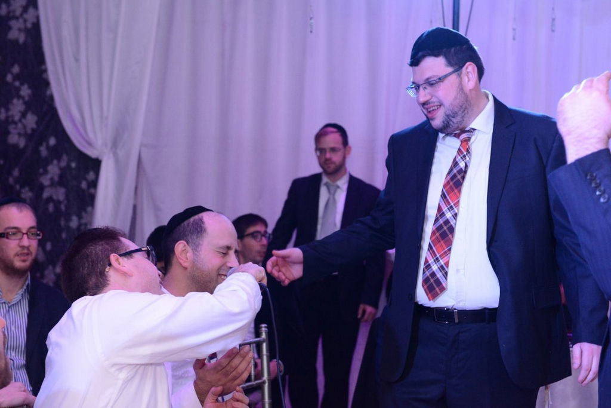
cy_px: 204
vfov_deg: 19.5
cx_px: 306
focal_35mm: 70
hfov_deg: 28.8
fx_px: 1188
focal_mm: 70
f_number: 5.6
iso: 4000
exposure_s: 1/125
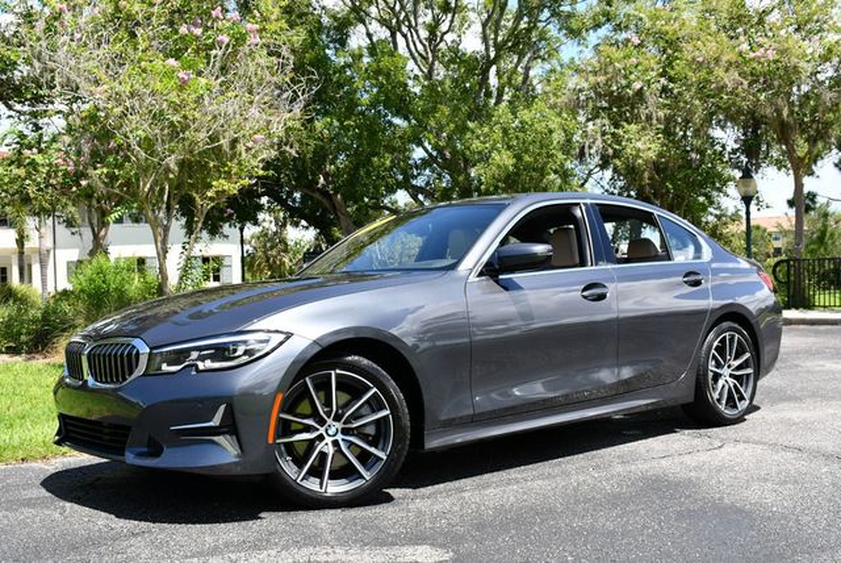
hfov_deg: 46.4
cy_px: 282
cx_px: 420
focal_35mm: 42
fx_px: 982
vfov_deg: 32.0
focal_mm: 21
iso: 160
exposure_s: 1/250
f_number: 8
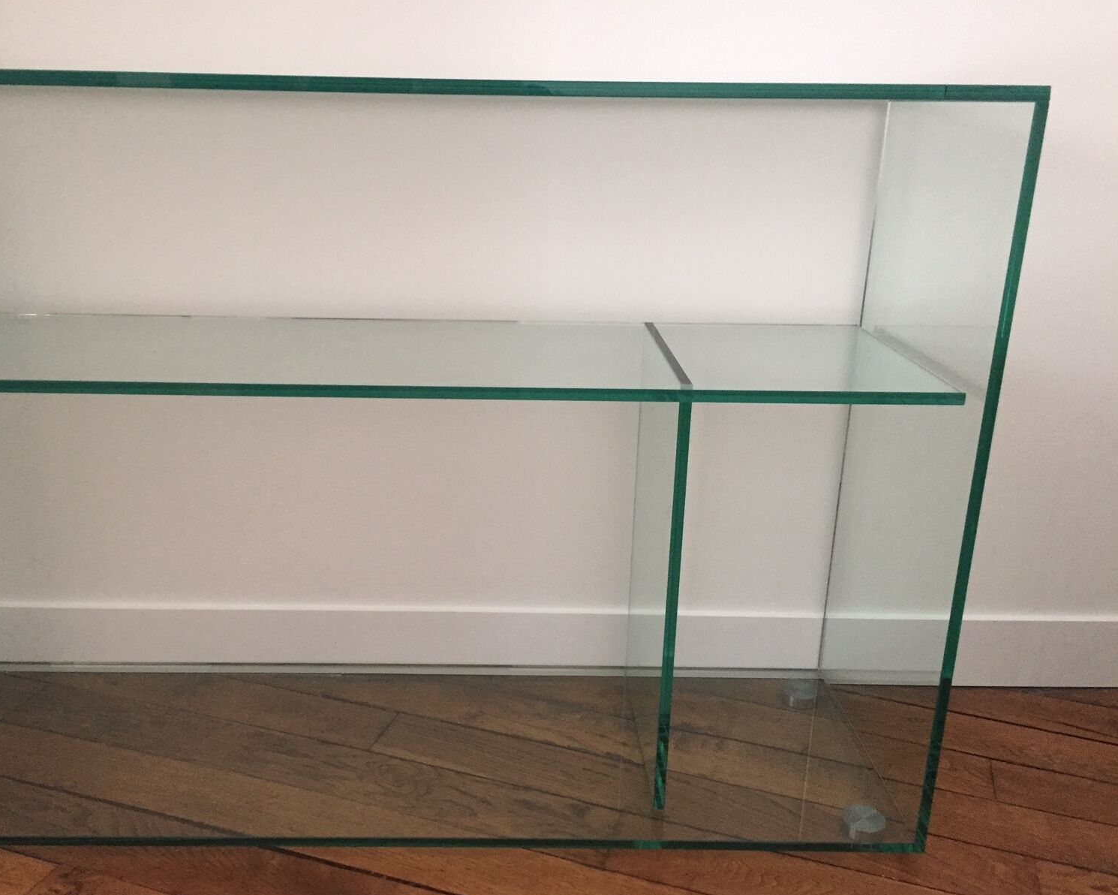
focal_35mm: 31
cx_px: 512
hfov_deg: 57.1
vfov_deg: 47.1
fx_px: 1026
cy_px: 453
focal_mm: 4.15
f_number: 2.2
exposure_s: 1/20
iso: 250
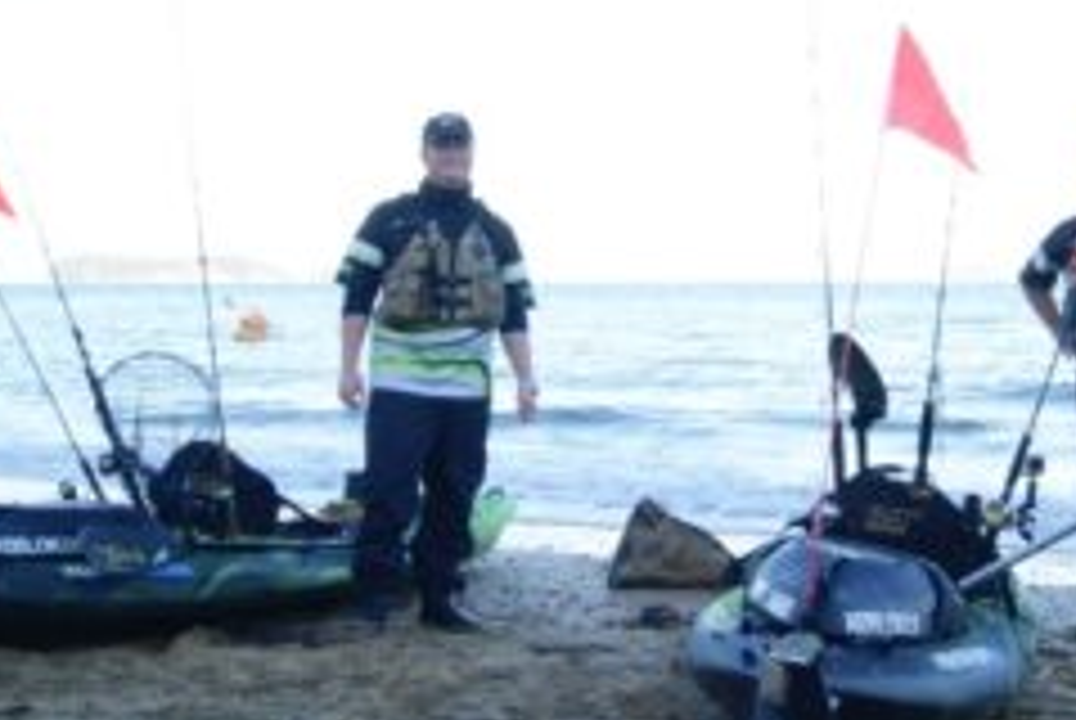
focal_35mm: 53
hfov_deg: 37.2
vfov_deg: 25.6
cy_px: 308
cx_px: 675
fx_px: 1586
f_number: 22
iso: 200
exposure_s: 1/10
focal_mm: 18
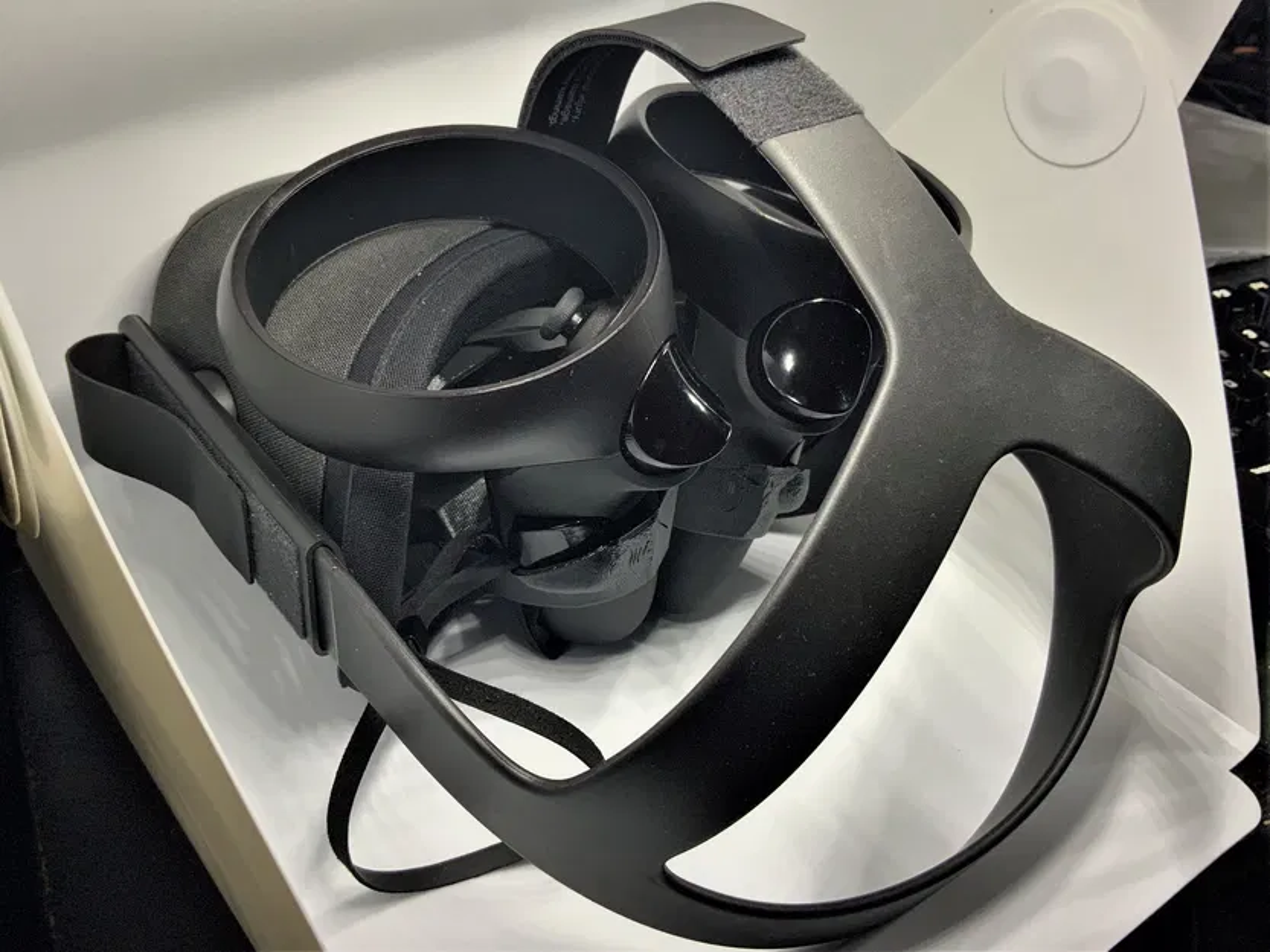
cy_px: 476
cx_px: 635
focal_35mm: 29
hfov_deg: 61.7
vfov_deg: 48.2
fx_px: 1064
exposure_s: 1/63
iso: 64
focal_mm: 3
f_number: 1.8
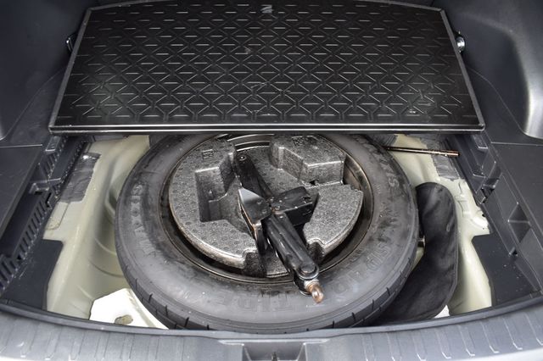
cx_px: 272
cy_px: 180
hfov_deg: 67.4
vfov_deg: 47.9
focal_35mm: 27
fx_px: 407
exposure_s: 1/25
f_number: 7.1
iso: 400
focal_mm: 18
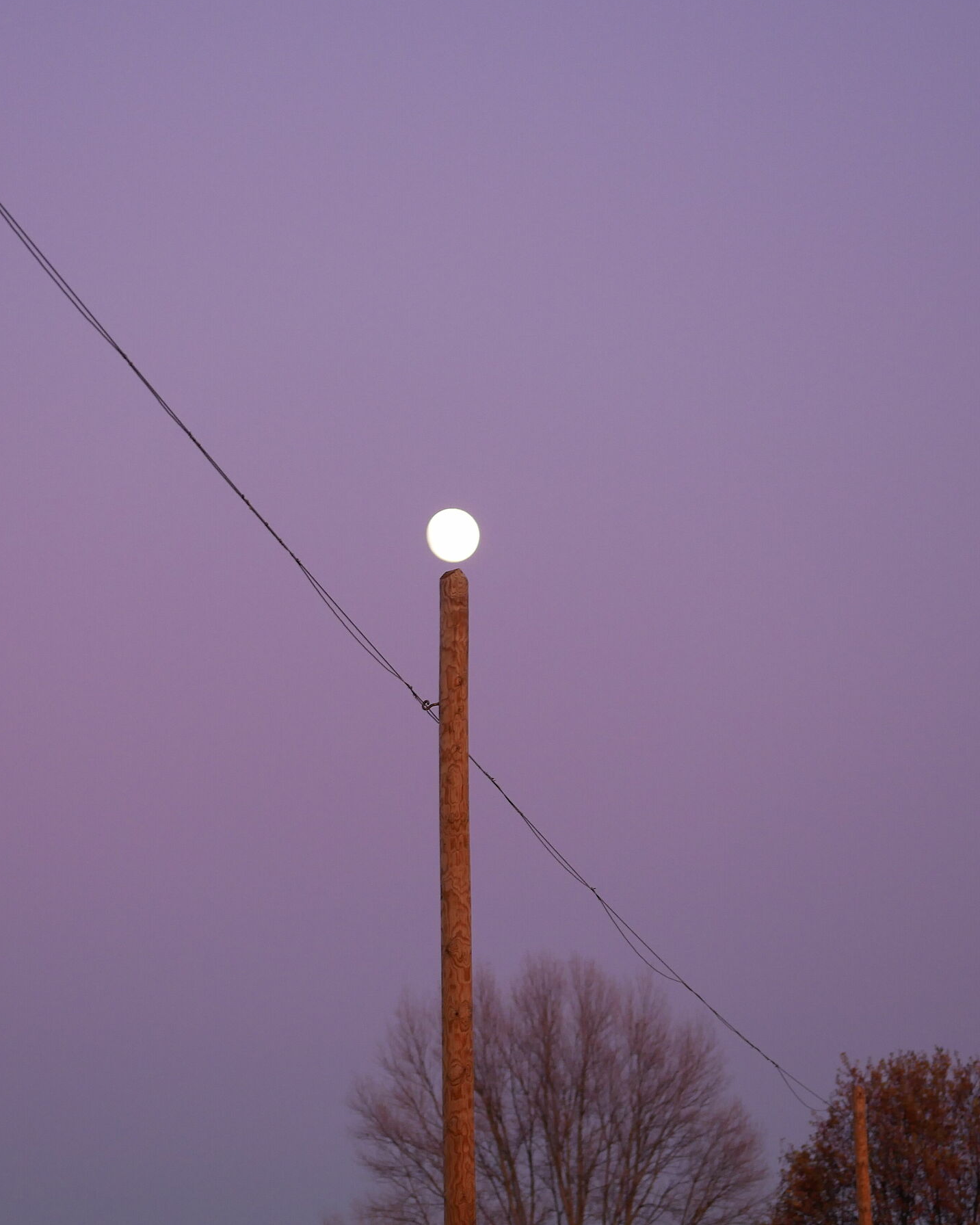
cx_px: 433
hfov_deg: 9.8
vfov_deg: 12.3
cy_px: 611
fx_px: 5692
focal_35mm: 157
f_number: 2.8
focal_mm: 60
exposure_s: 1/125
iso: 500
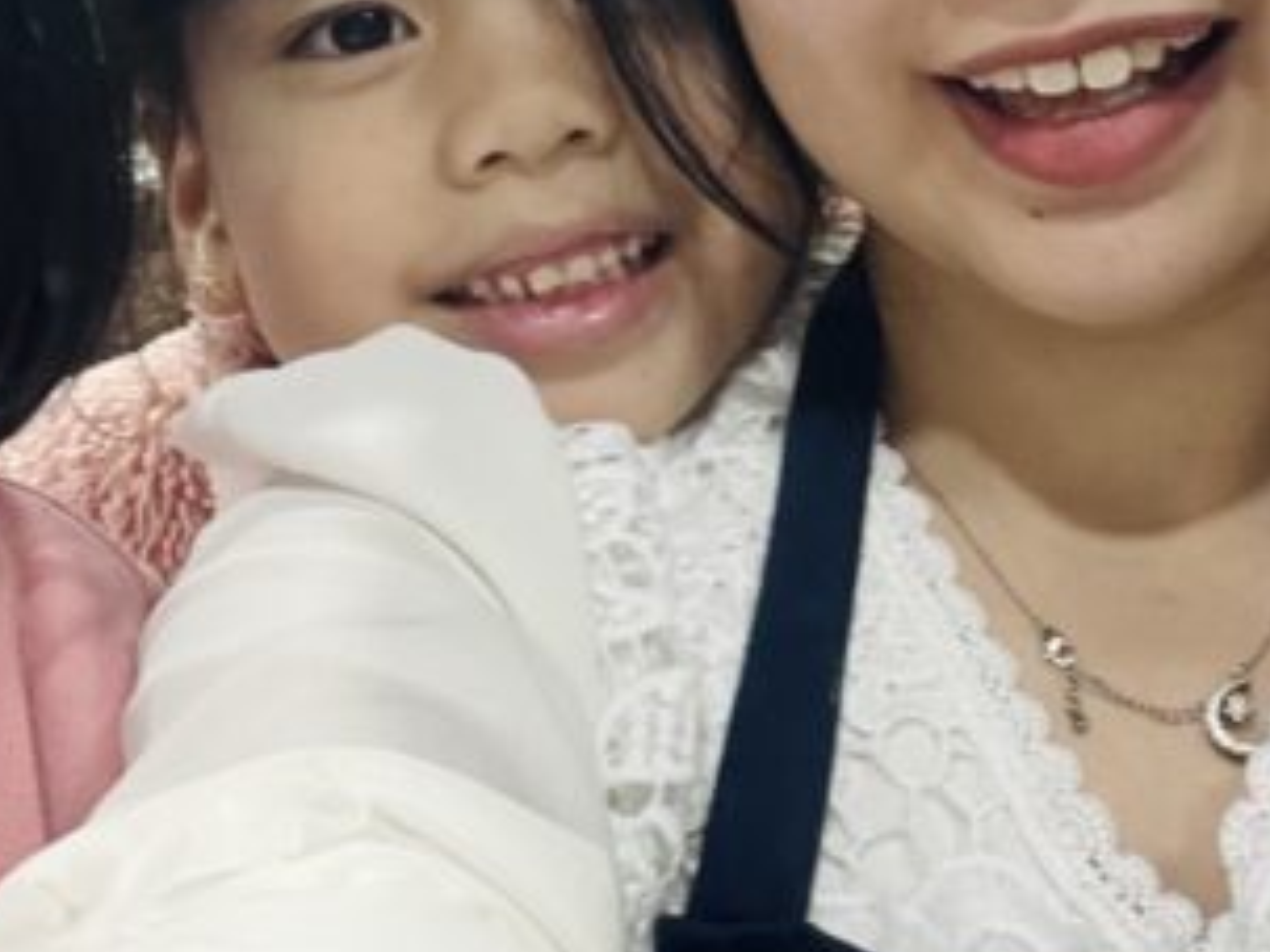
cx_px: 960
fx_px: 2787
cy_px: 147
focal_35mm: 76
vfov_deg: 19.1
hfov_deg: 25.4
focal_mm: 2.71
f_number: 2.2
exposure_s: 1/50
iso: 320
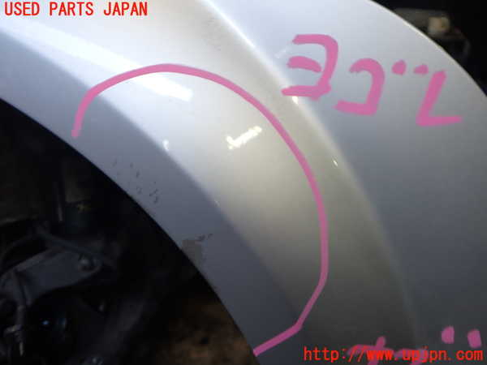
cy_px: 182
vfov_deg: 46.8
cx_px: 244
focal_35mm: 30
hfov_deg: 60.0
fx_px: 422
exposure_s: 1/125
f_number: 2.3
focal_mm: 5.4
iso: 200
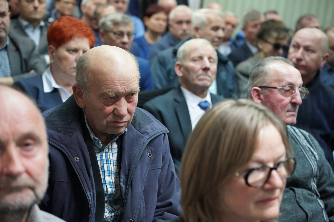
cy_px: 111
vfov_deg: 17.5
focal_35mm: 78
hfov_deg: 26.0
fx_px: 724
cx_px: 167
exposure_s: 1/160
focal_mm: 78
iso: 6400
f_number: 4
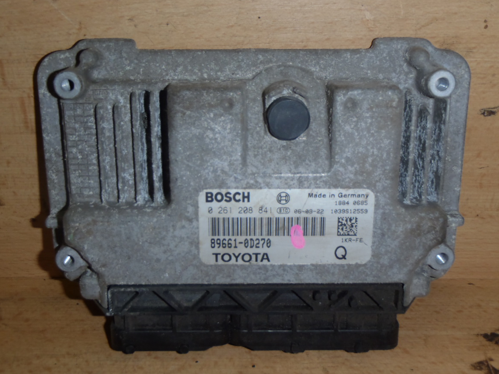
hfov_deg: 44.8
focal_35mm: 42
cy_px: 195
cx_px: 245
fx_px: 606
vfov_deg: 34.4
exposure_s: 1/40
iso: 100
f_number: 4.6
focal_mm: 6.83
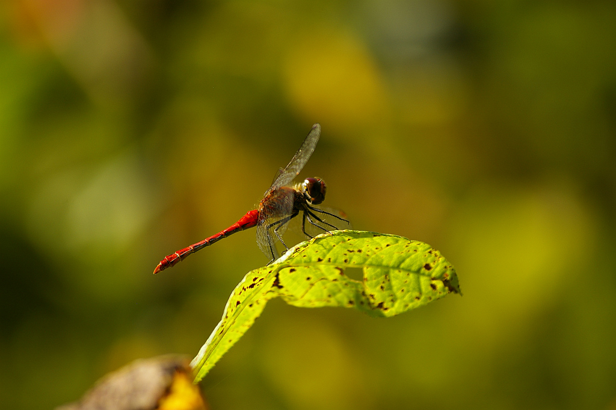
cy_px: 205
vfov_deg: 5.1
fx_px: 4616
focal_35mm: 270
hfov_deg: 7.6
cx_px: 308
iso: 200
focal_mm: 180
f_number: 6.3
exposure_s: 1/250
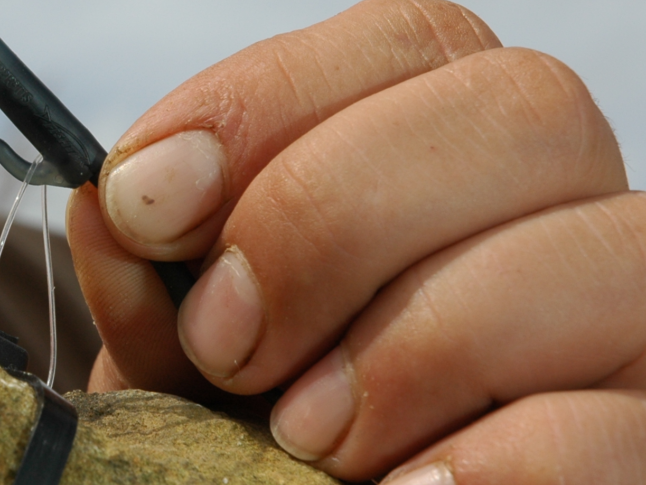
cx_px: 61
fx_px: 4630
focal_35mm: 248
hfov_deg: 8.0
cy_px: 247
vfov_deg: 6.0
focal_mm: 70
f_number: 11
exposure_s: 1/320
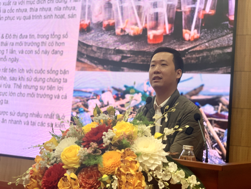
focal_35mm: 52
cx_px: 126
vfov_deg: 28.0
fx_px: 377
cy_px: 94
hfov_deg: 36.8
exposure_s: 1/45
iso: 80
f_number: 2.4
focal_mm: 6
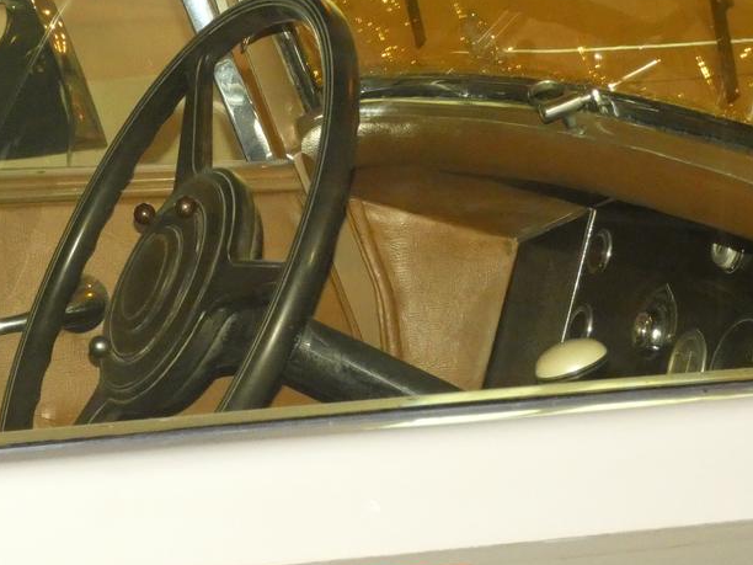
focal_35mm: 221
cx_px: 301
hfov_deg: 9.0
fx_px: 4807
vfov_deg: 6.7
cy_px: 164
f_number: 5.2
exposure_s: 1/60
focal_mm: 23.7
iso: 1250
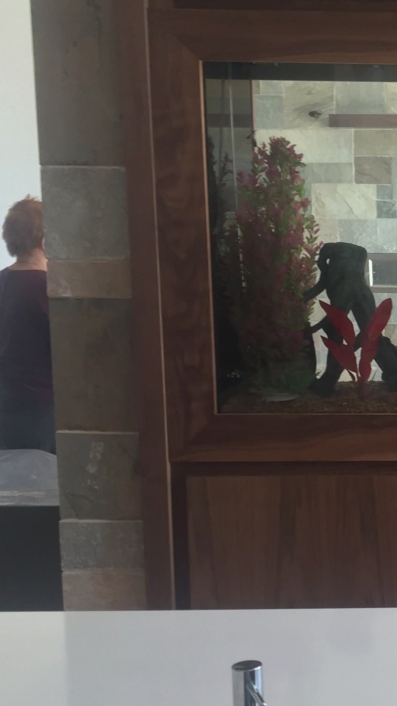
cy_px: 403
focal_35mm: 68
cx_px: 642
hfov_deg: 15.9
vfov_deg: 31.0
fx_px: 1273
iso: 32
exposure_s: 1/60
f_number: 2.2
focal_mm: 4.15
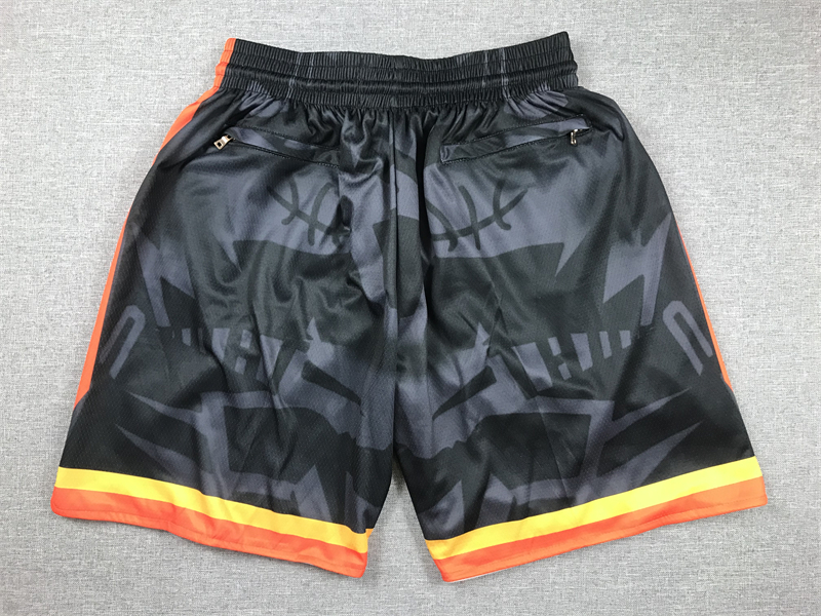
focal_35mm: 28
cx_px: 410
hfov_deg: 63.4
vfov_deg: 49.7
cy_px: 308
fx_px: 664
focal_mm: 3.99
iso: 32
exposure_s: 1/33
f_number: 1.8
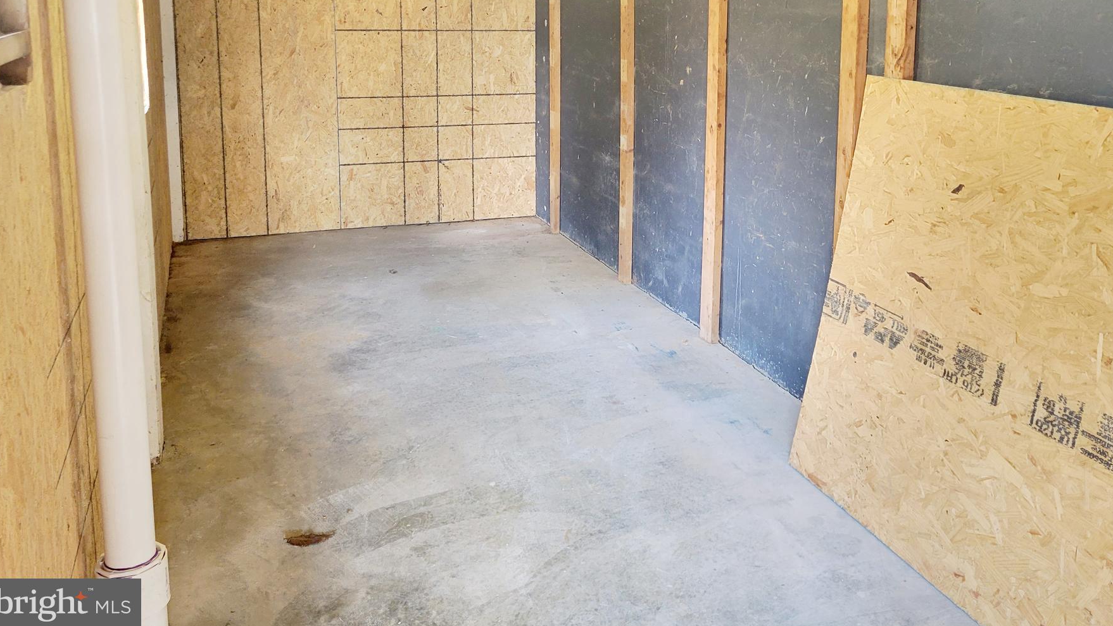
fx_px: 974
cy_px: 144
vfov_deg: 34.8
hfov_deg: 59.3
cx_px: 631
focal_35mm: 33
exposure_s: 1/60.2
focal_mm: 5.4
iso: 200
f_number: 1.8
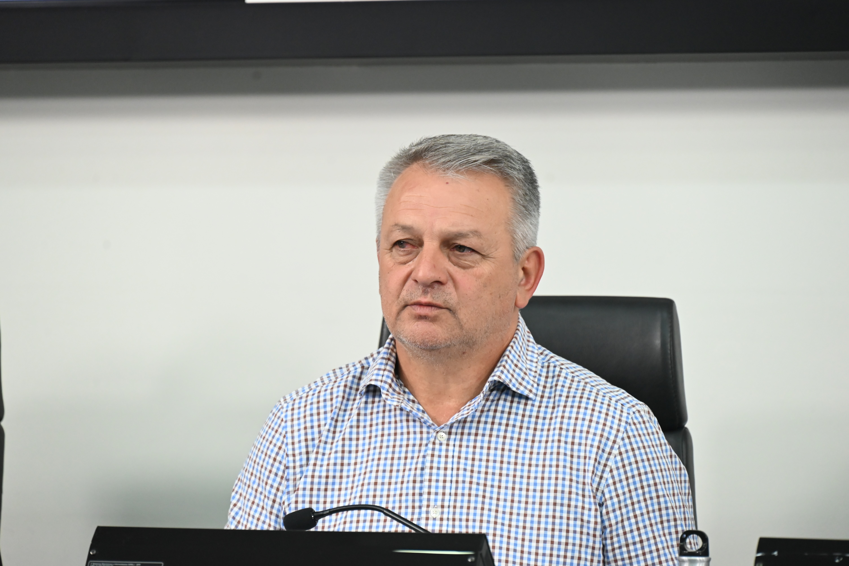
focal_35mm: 200
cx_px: 424
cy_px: 283
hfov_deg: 10.3
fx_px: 4718
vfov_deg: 6.9
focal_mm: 200
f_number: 6.3
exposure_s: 1/200
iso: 3200
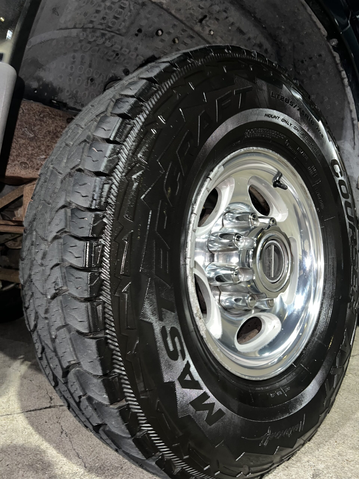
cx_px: 180
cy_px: 240
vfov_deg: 67.3
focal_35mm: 26
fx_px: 360
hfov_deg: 53.1
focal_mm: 5.7
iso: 64
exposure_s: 1/5
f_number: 1.5
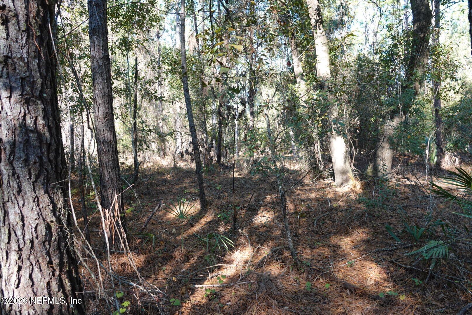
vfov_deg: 53.2
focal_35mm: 24
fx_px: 315
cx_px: 236
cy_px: 158
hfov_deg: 73.7
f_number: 2.4
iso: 100
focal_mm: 8.8
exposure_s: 1/100
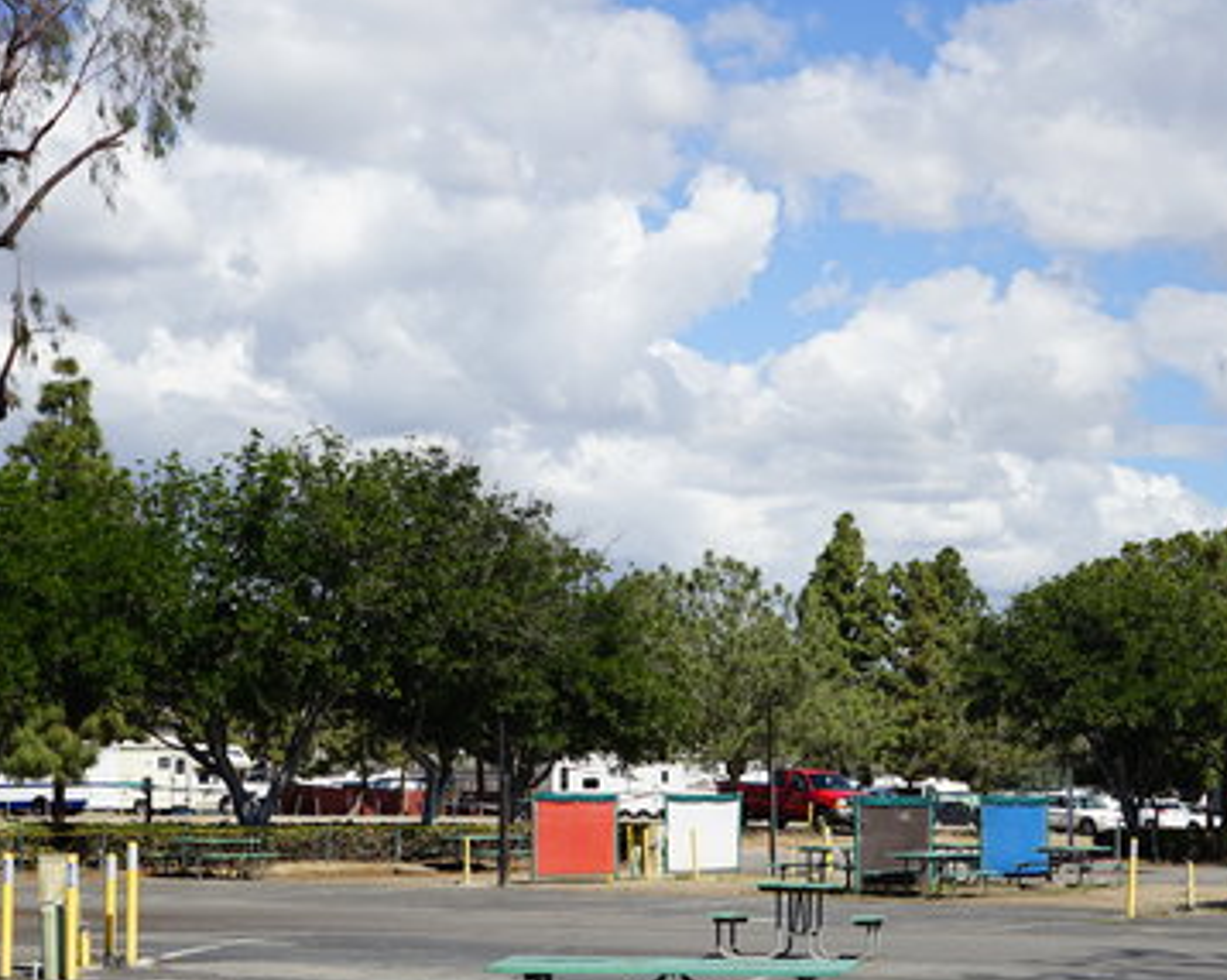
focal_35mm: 74
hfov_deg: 25.7
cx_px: 552
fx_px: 2686
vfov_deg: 20.6
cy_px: 672
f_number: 11
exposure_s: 1/160
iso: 100
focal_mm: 47
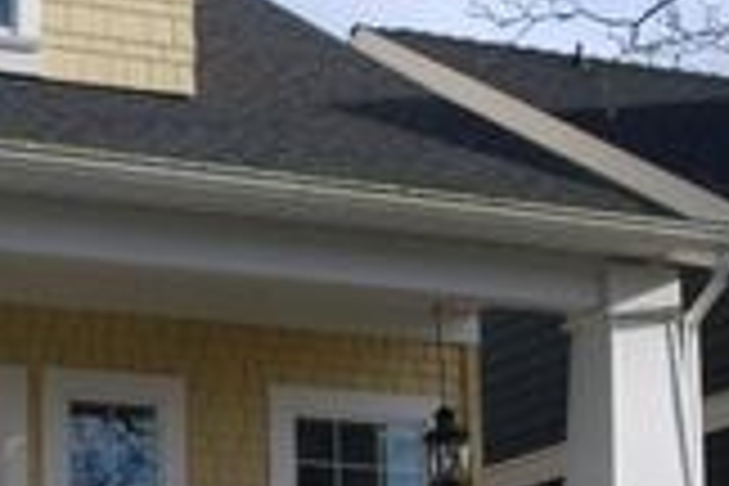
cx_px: 117
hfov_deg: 13.1
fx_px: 3159
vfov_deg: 8.7
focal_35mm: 156
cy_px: 544
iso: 100
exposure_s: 1/200
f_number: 7.1
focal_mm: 28
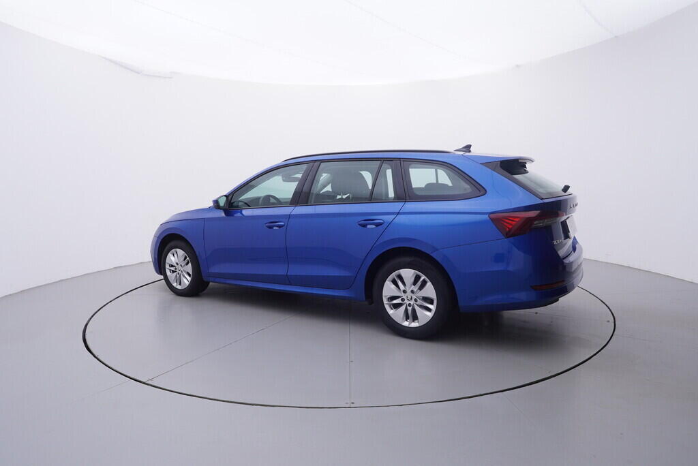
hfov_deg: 77.3
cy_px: 233
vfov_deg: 56.2
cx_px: 349
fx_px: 436
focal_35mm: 22
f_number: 5
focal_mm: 15
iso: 200
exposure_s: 1/80
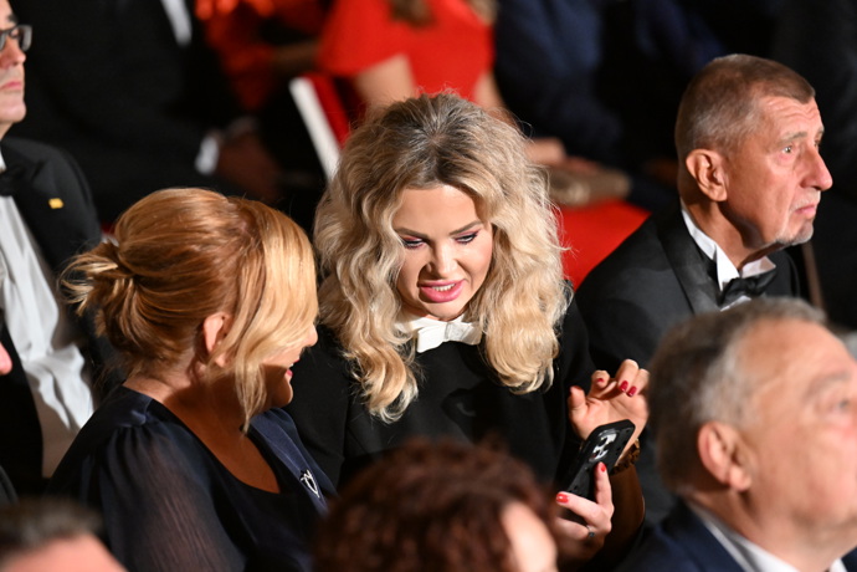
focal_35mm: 200
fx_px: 4761
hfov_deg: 10.3
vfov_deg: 6.9
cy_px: 286
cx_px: 428
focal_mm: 200
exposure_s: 1/200
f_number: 4
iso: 8000
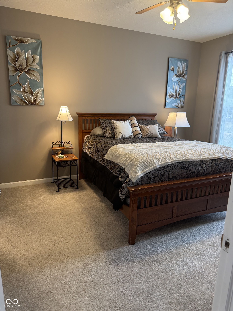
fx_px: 215
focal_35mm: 24
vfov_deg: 71.6
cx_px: 116
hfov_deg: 56.8
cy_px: 156
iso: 200
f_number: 1.78
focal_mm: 6.76
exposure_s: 1/120
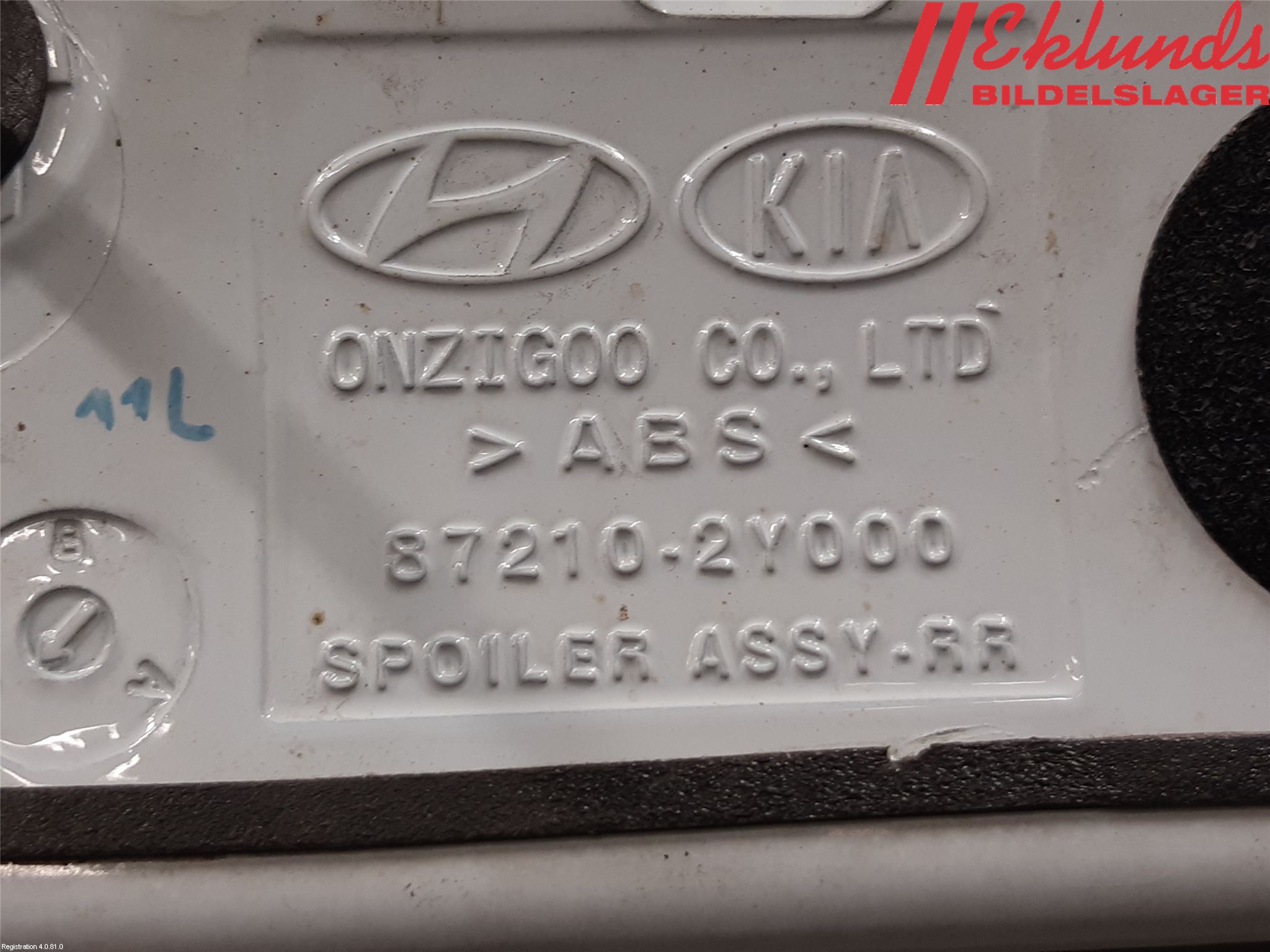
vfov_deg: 53.1
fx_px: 954
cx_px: 635
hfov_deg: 67.3
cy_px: 476
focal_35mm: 26
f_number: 1.7
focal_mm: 3.93
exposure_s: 1/50
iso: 64
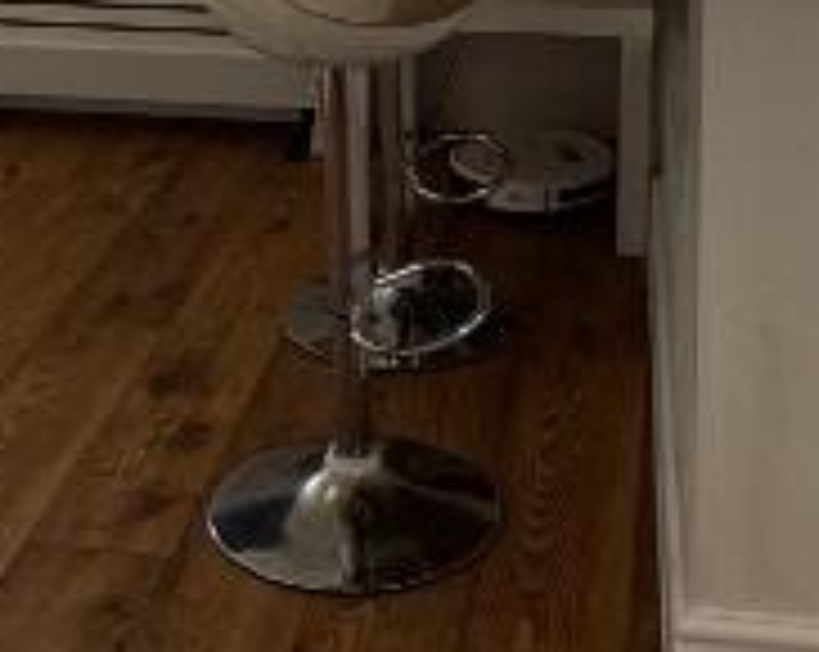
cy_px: -198
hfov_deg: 24.8
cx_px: 364
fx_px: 1863
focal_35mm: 77
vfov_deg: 18.5
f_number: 2.2
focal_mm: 2.22
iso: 64
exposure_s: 1/100
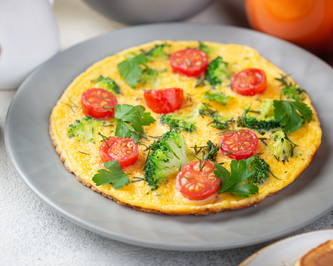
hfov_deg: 15.5
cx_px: 181
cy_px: 128
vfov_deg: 12.4
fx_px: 1222
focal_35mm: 124
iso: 100
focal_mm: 105
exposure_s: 1/125
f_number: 8
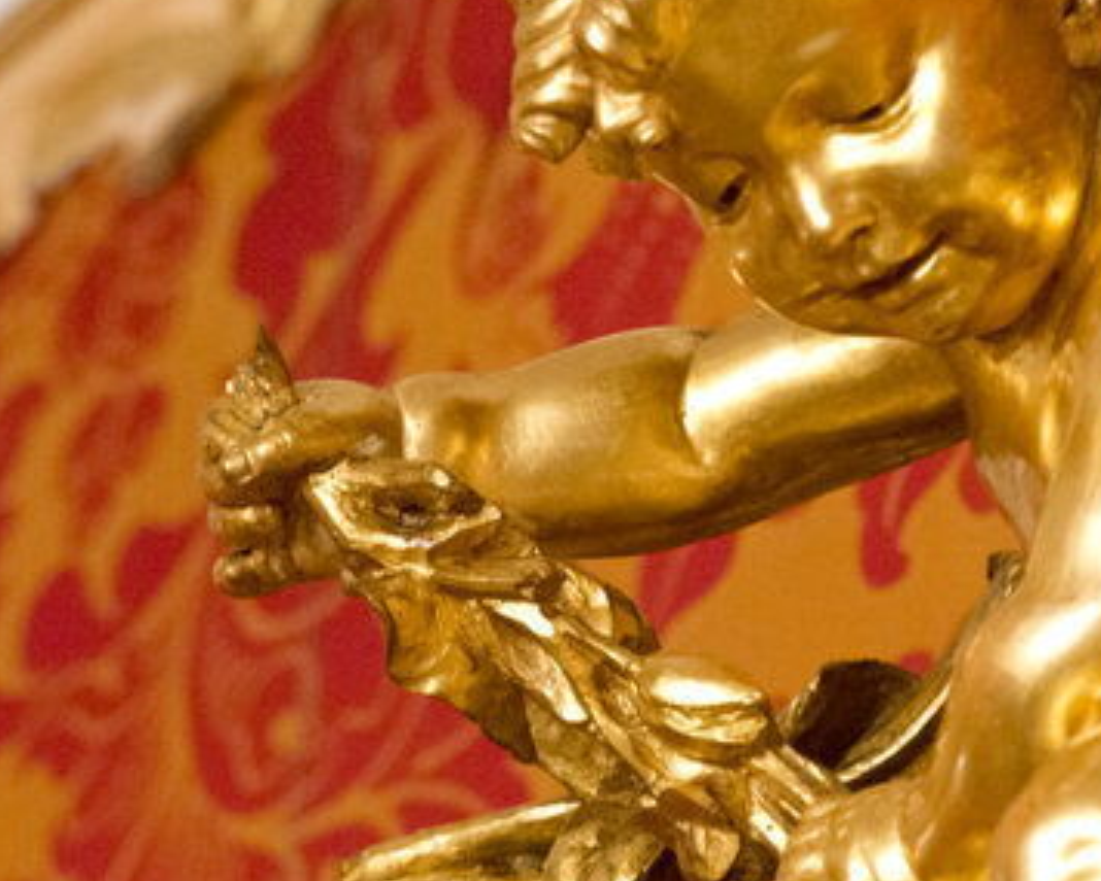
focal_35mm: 569
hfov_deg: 3.4
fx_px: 18546
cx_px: 688
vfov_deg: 2.7
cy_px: 597
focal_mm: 200
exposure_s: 1/40
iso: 3200
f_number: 5
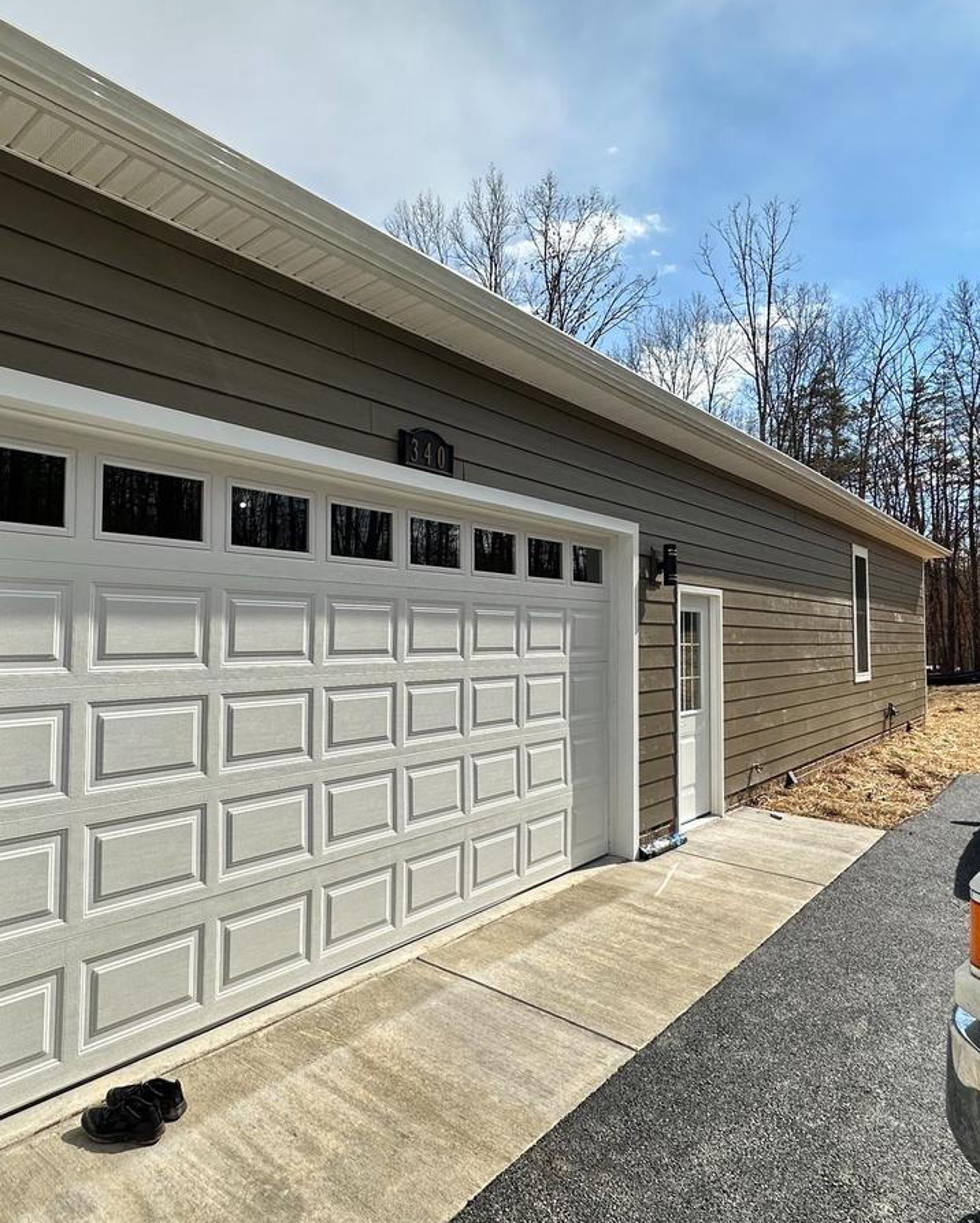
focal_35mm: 22
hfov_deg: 62.6
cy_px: 592
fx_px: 797
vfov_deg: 75.0
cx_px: 394
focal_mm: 2.22
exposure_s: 1/2506
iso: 50
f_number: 2.2
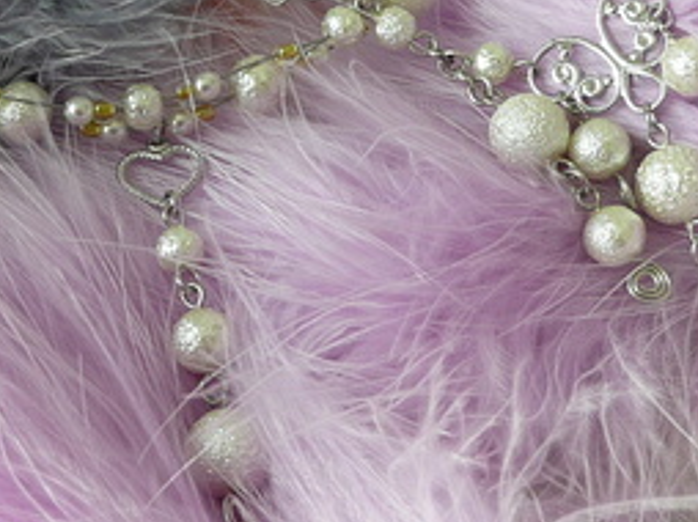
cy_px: 60
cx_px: 234
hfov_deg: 19.0
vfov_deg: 14.2
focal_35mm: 103
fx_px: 2075
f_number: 3.6
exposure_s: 1/30
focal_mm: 5.5
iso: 100
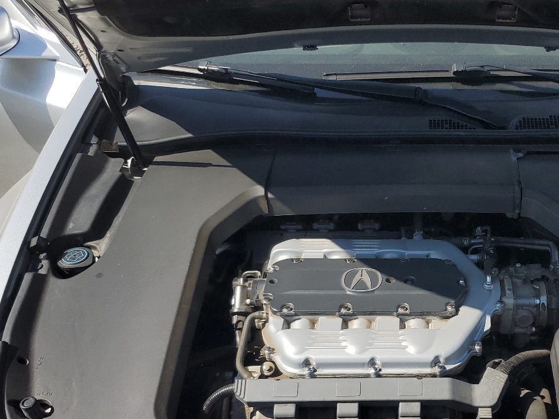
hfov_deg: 41.3
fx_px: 711
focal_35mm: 44
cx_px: 440
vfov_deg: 32.4
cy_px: 304
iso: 50
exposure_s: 1/3333
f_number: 1.5
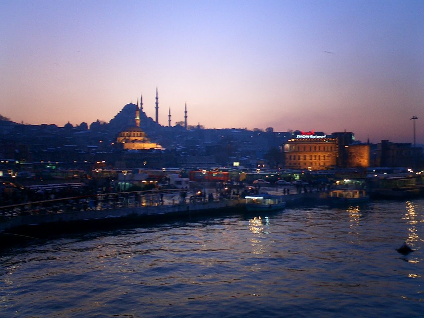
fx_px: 453
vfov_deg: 38.7
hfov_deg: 50.1
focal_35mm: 37
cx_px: 212
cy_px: 159
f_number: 3.5
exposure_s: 1/6
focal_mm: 5.6
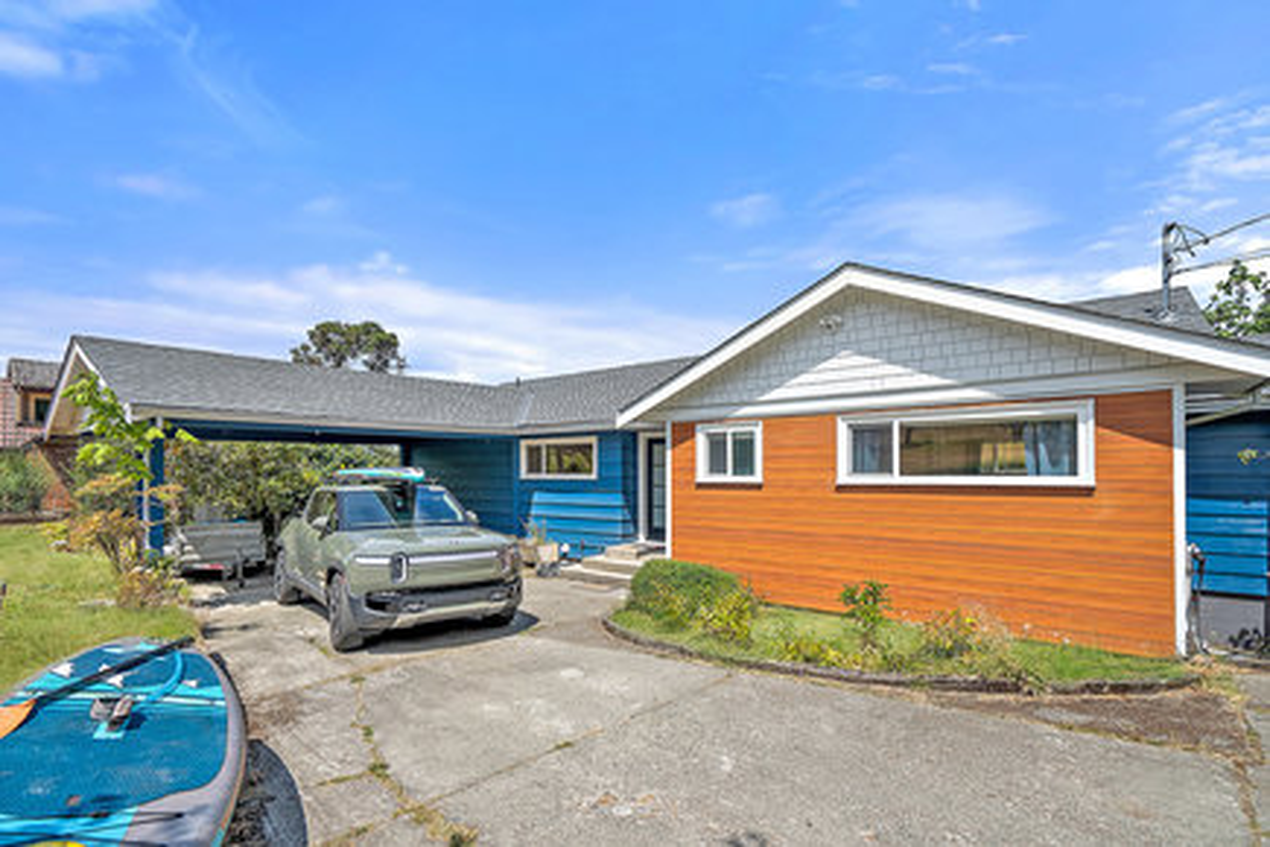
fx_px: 564
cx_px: 635
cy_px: 424
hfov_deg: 96.7
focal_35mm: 16
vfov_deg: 73.7
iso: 320
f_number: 6.3
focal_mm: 16
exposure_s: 1/500
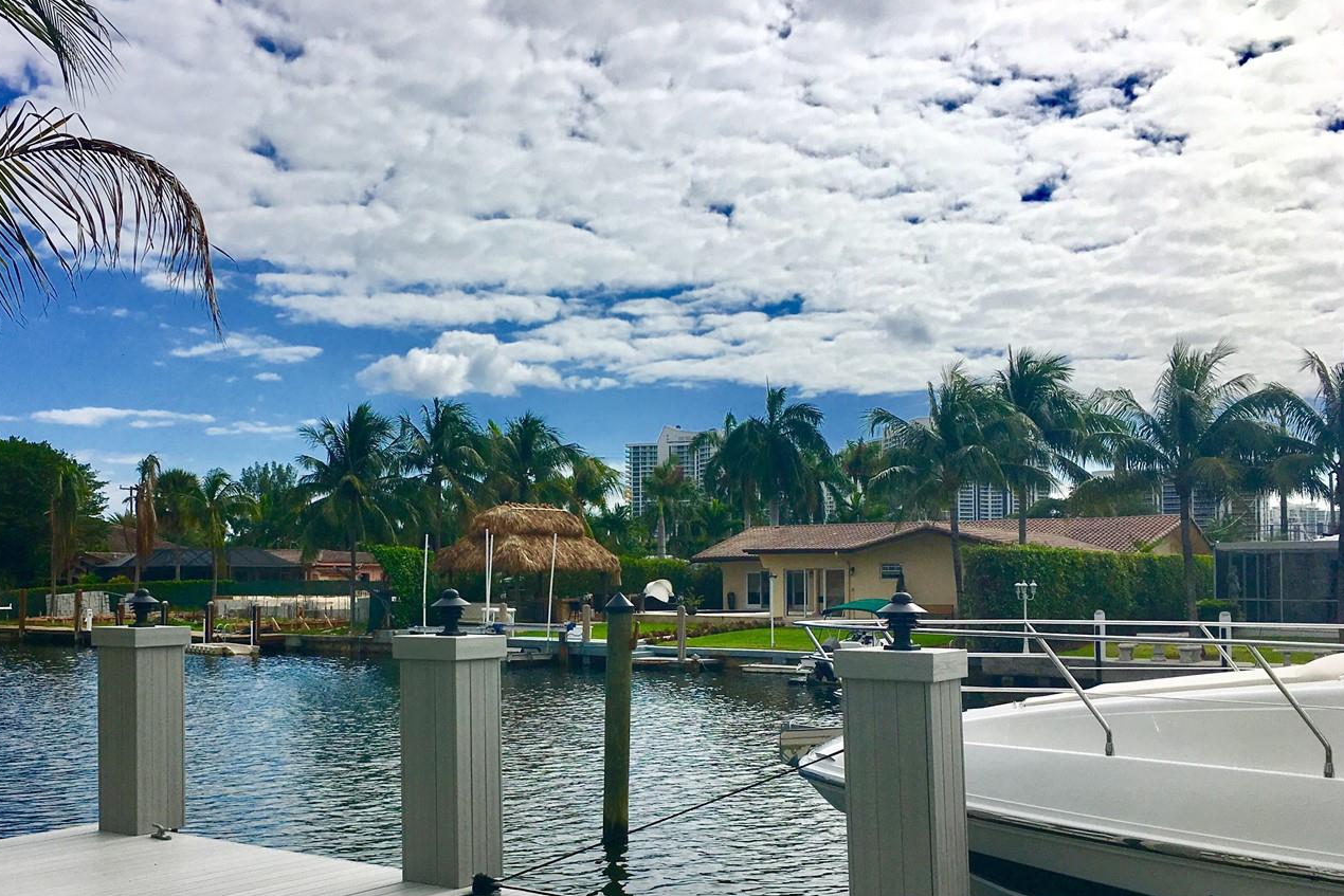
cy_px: 542
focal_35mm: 38
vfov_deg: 34.9
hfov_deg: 50.3
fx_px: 1419
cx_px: 527
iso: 25
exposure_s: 1/5917
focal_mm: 4.15
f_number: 2.2
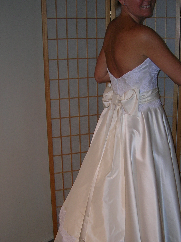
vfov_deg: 36.0
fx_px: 370
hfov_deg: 27.4
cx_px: 116
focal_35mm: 53
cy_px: 155
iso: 50
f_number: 2.9
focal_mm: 5.7
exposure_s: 1/60.1
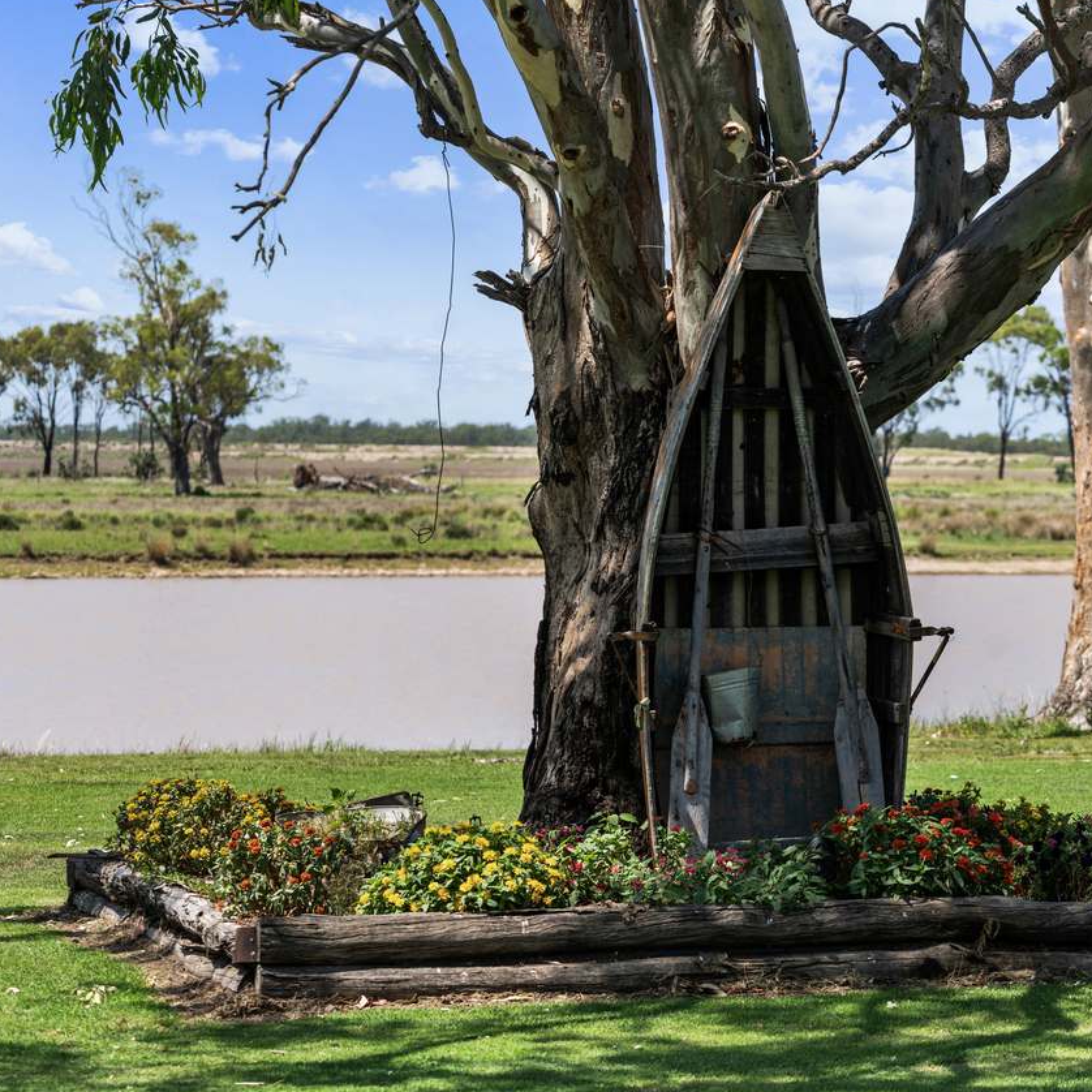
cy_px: 543
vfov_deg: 13.8
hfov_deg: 13.8
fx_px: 4497
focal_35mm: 126
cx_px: 722
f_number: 5.6
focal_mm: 97
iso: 100
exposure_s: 1/640
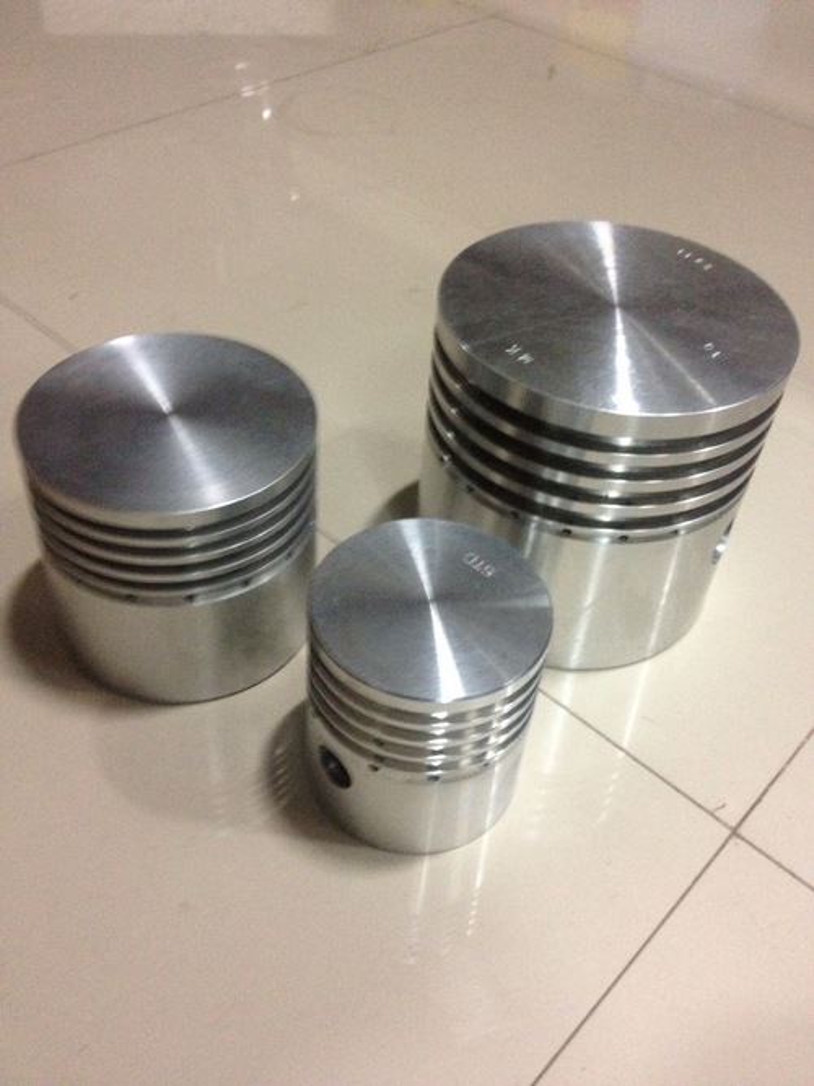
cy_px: 543
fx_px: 1098
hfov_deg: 40.7
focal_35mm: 35
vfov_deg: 52.6
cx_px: 407
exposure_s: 1/17
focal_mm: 4.28
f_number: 2.4
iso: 400
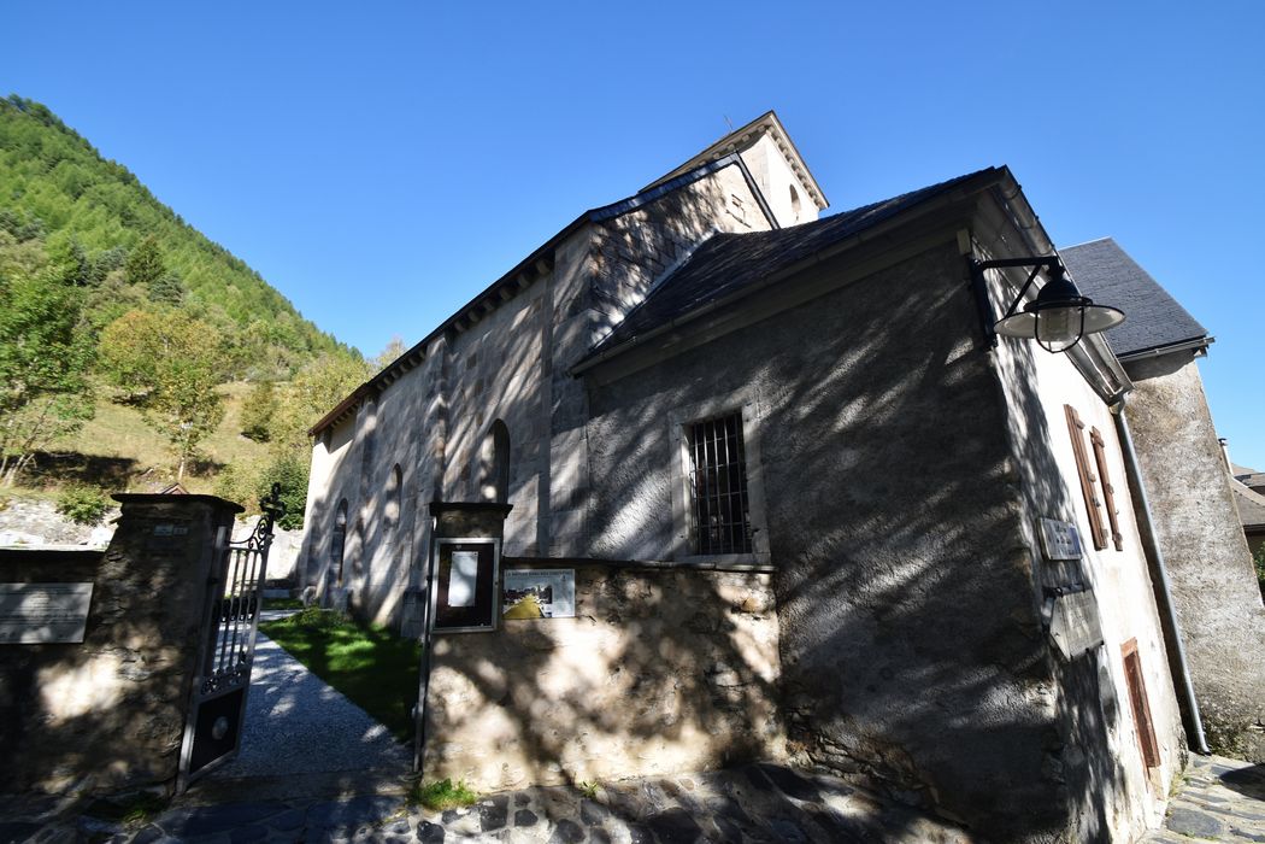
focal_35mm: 15
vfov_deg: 77.3
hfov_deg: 100.4
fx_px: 527
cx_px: 632
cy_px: 422
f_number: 8
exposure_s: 1/250
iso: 250
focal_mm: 10
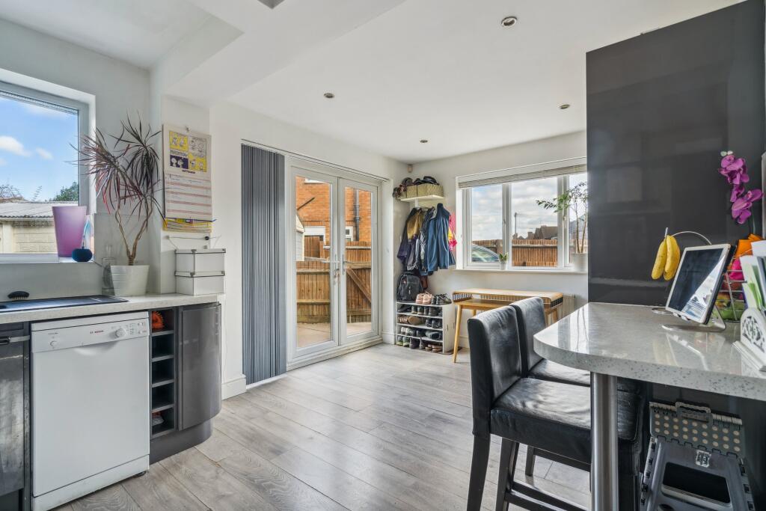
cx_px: 383
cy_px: 256
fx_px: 340
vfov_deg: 73.8
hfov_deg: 96.7
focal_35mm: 16
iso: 400
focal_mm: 16
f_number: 8
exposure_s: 1/40
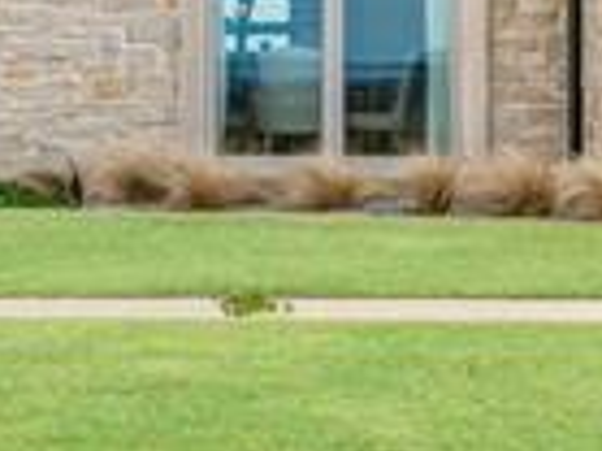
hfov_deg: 13.2
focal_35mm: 149
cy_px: -100
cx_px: 191
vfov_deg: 9.8
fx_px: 2589
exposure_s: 1/160
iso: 100
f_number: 10
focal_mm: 21
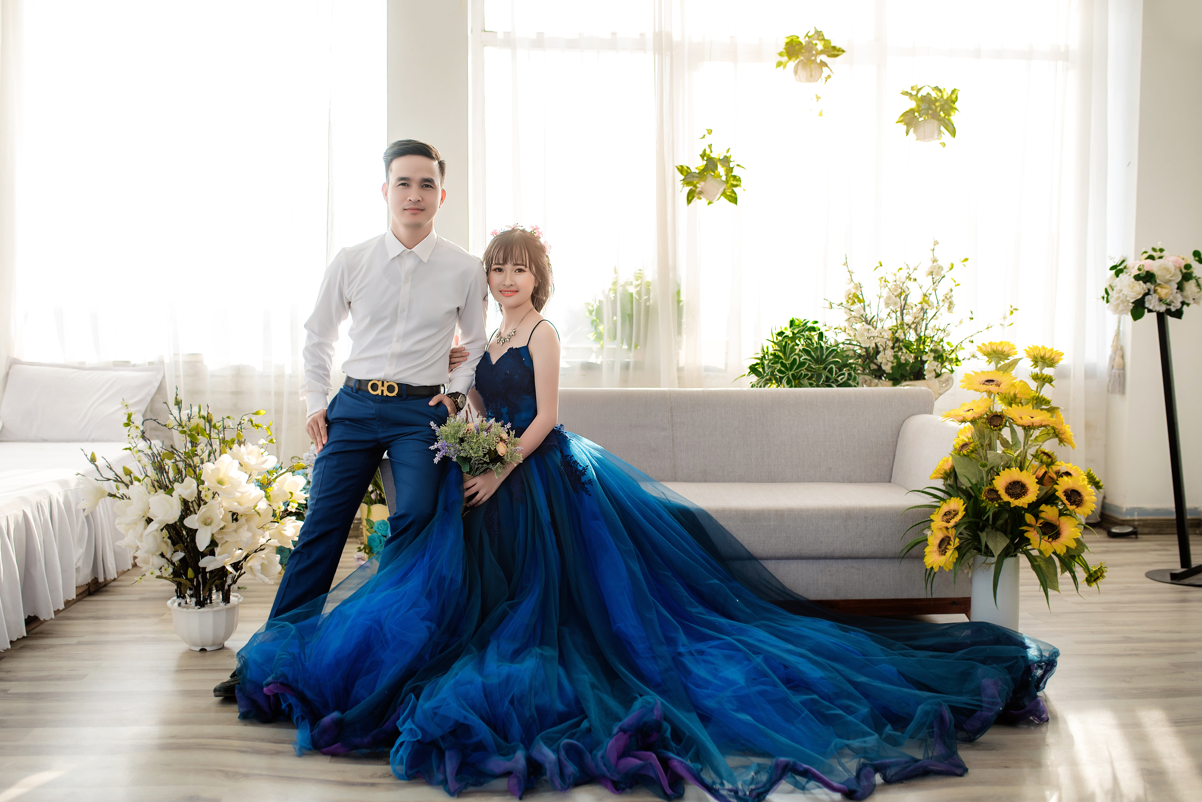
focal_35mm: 35
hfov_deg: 54.4
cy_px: 401
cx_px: 601
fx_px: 1169
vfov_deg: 37.9
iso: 100
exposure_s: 1/400
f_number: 2.5
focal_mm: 35
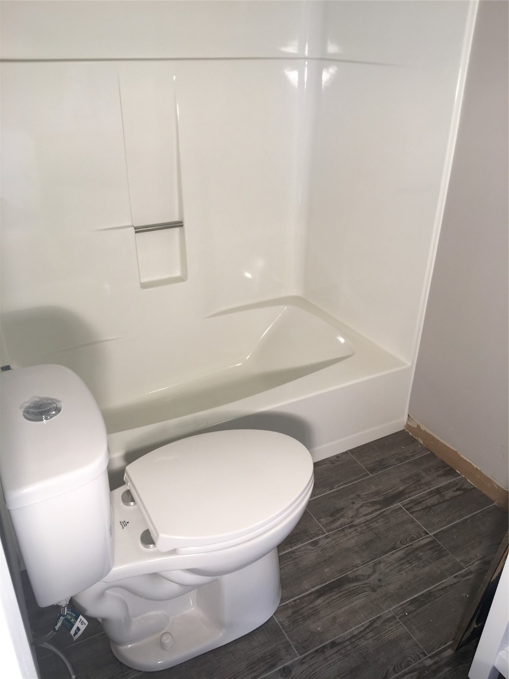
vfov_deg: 61.7
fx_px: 569
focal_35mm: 29
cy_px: 340
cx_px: 254
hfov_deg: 48.2
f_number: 2.2
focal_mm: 4.15
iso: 25
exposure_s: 1/60
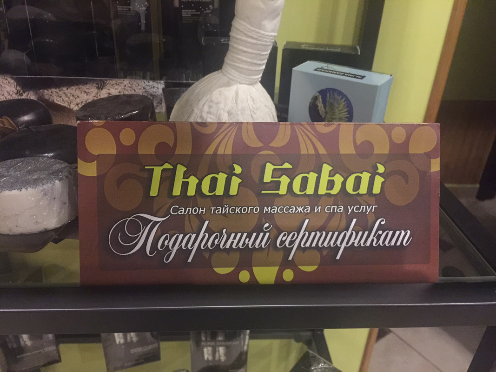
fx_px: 415
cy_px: 186
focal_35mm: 29
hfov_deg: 61.7
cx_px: 248
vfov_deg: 48.2
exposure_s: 1/8
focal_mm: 4.15
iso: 200
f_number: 2.2
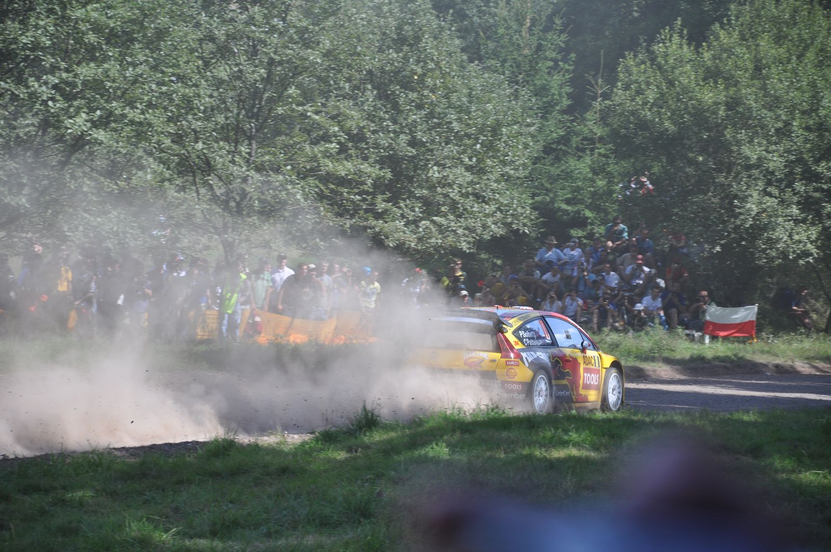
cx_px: 416
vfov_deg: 8.7
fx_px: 3630
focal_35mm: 158
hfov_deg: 13.1
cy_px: 276
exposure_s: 1/500
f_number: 5.6
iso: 220
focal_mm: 105
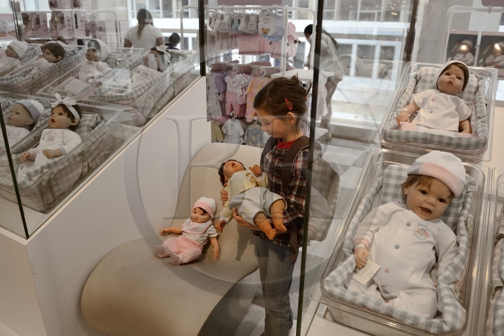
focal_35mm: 24
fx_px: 336
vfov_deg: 53.1
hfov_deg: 73.8
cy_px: 168
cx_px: 252
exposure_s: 1/200
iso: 1600
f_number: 5
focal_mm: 24
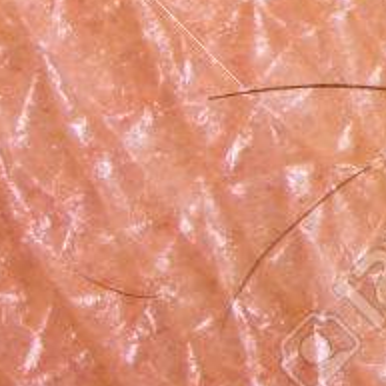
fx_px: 7582
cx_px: -702
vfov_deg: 2.9
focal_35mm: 601
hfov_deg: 2.9
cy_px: 183
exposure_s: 1/200
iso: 100
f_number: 25
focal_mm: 105
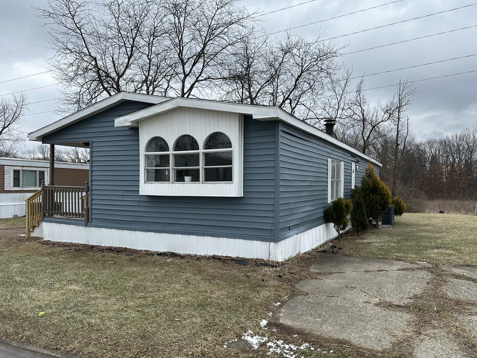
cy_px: 183
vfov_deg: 54.9
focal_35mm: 25
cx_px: 239
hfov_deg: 69.4
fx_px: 345
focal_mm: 6.86
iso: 80
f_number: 1.78
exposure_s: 1/1062
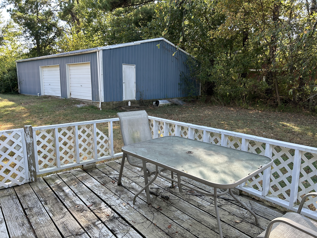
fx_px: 238
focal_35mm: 26
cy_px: 119
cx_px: 158
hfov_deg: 67.3
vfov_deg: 53.1
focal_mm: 5.7
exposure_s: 1/448
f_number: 1.5
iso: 50
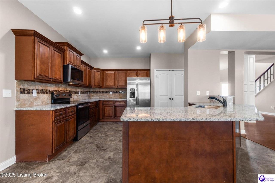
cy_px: 92
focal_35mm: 15
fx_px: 115
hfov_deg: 100.4
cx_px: 138
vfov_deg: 77.3
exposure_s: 1/2.5
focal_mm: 10
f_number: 8
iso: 400
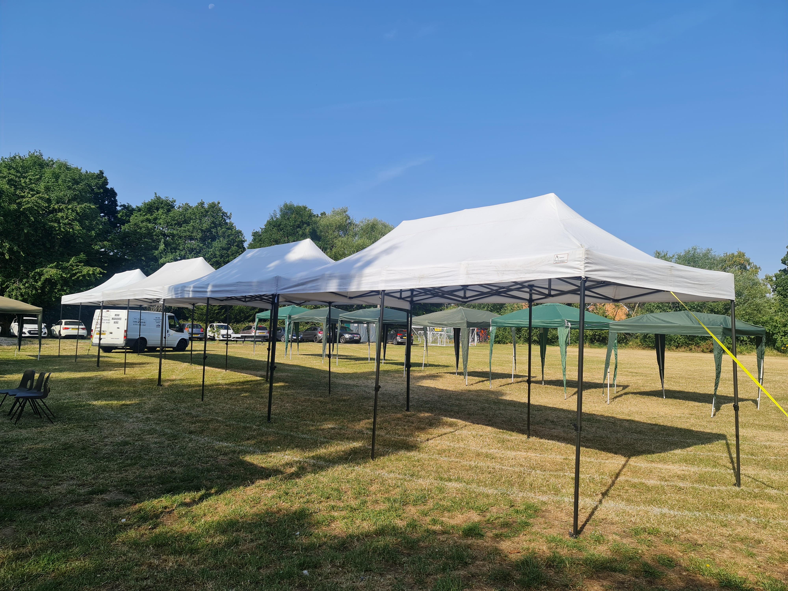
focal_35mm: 25
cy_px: 296
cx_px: 394
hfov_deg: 69.4
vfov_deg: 54.9
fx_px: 569
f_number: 1.8
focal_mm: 7
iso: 50
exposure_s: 1/1056
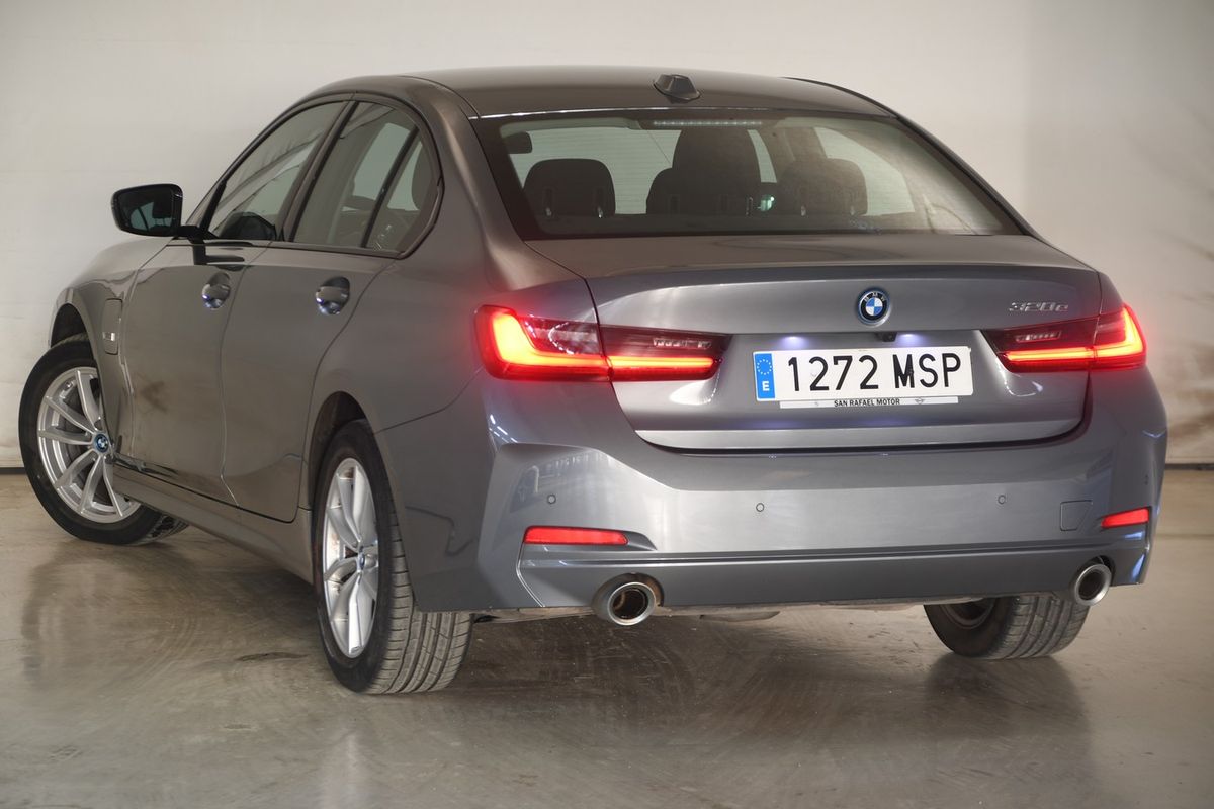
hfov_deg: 17.1
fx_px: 4046
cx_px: 607
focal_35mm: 120
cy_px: 404
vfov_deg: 11.4
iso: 100
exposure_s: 1/8
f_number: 4.2
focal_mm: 80
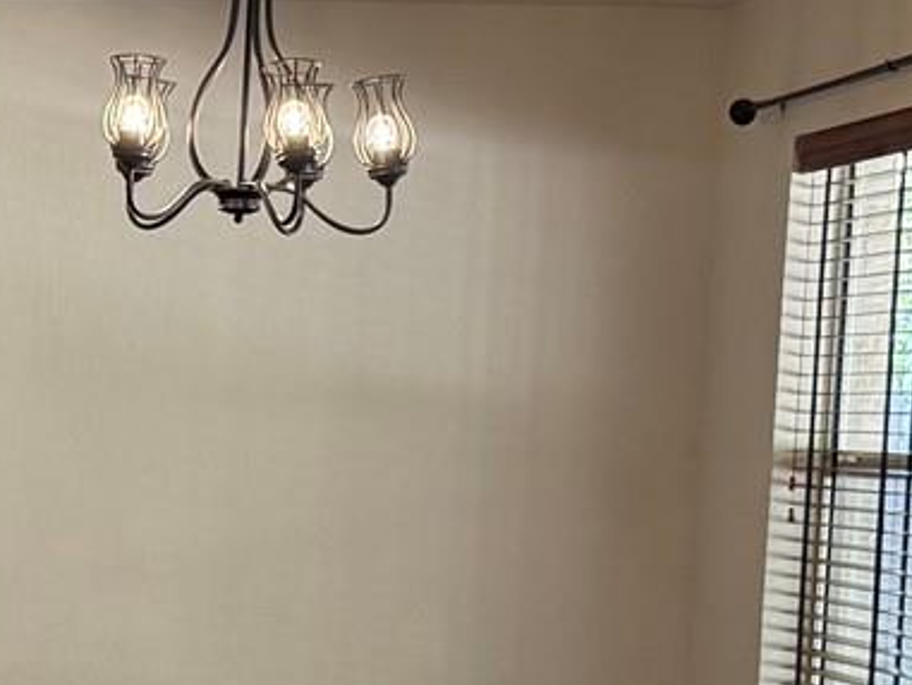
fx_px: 3400
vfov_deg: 11.3
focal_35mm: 129
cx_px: -69
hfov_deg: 14.9
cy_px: 833
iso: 250
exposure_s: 1/120
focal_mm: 6.76
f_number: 1.78
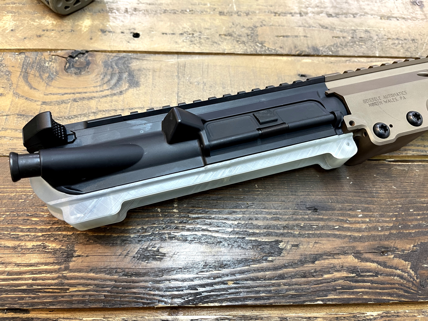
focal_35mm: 26
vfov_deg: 53.1
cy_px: 160
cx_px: 214
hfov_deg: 67.3
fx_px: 321
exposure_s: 1/50
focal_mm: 5.1
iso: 200
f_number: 1.6
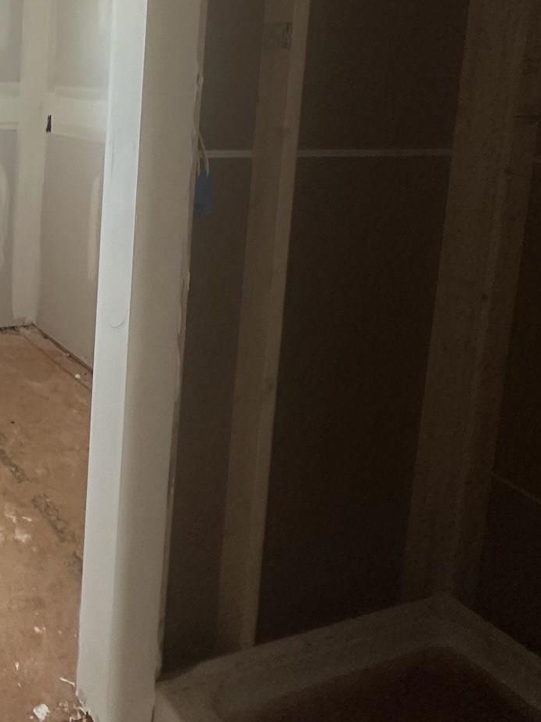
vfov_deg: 50.5
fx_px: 730
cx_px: -45
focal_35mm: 35
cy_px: 184
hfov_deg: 35.3
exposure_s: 1/60
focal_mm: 2.22
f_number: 2.2
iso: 320
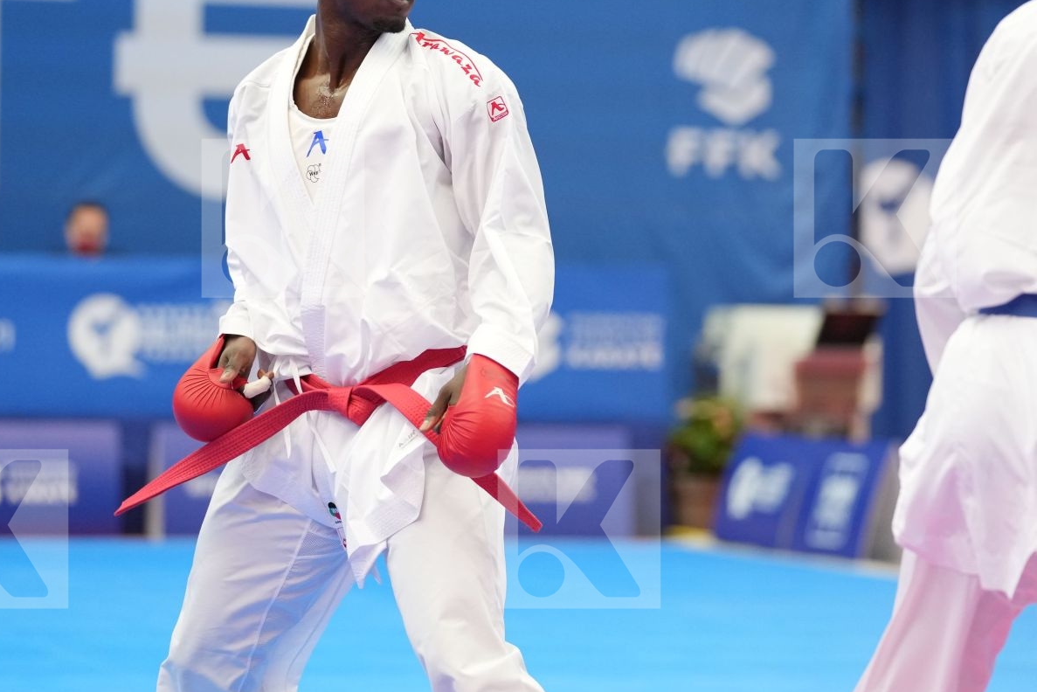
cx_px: 579
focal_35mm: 191
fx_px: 5503
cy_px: 218
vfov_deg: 7.2
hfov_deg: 10.8
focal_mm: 126
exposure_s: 1/1000
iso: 2500
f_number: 2.8
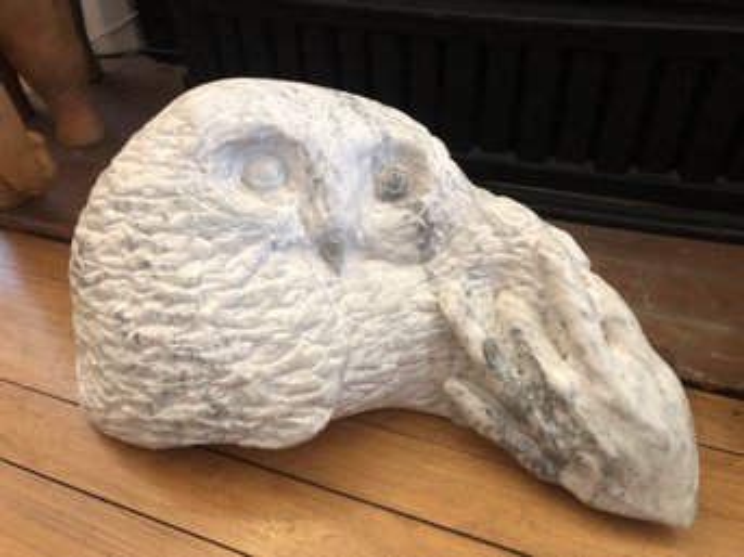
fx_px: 602
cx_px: 372
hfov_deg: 63.5
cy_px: 278
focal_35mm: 28
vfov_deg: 49.7
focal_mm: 3.99
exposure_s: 1/13
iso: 100
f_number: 1.8
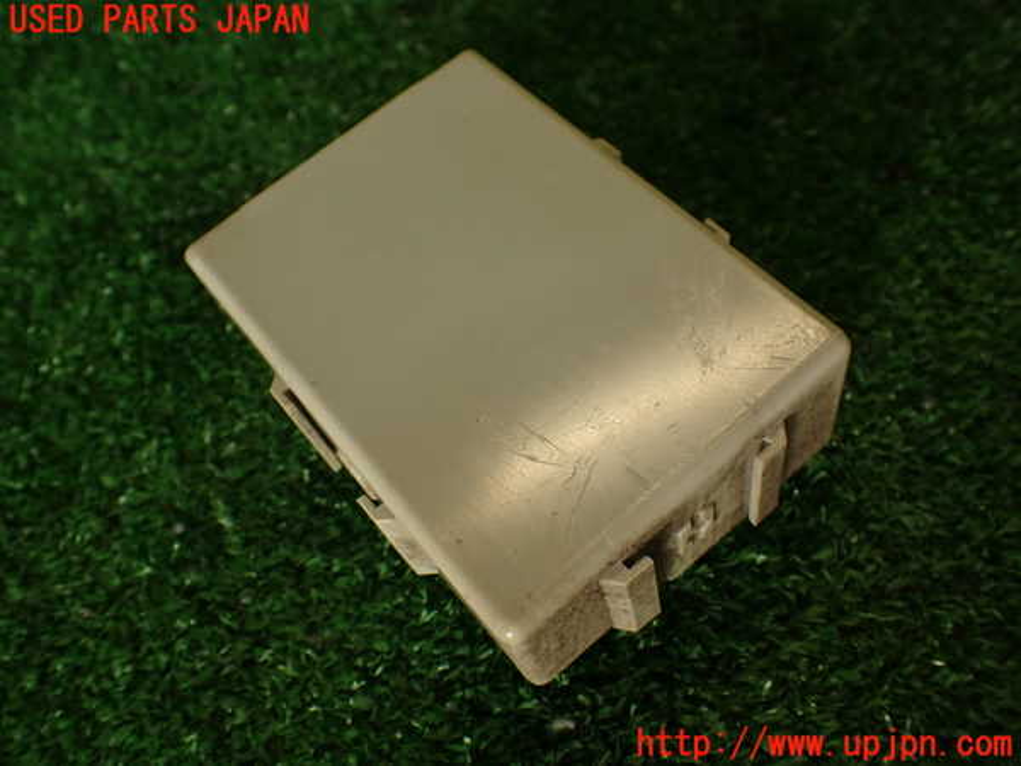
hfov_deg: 56.8
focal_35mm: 32
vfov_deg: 44.2
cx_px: 510
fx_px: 944
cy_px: 383
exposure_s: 1/100
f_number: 2.4
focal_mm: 5.79
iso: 100
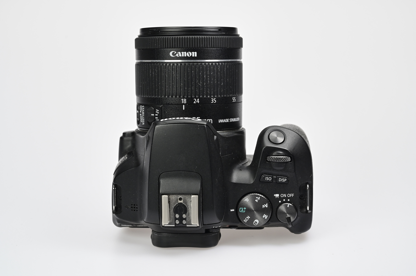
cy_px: 138
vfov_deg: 19.4
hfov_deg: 28.9
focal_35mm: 70
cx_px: 208
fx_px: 808
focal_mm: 70
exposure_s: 1/100
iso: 640
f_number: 10
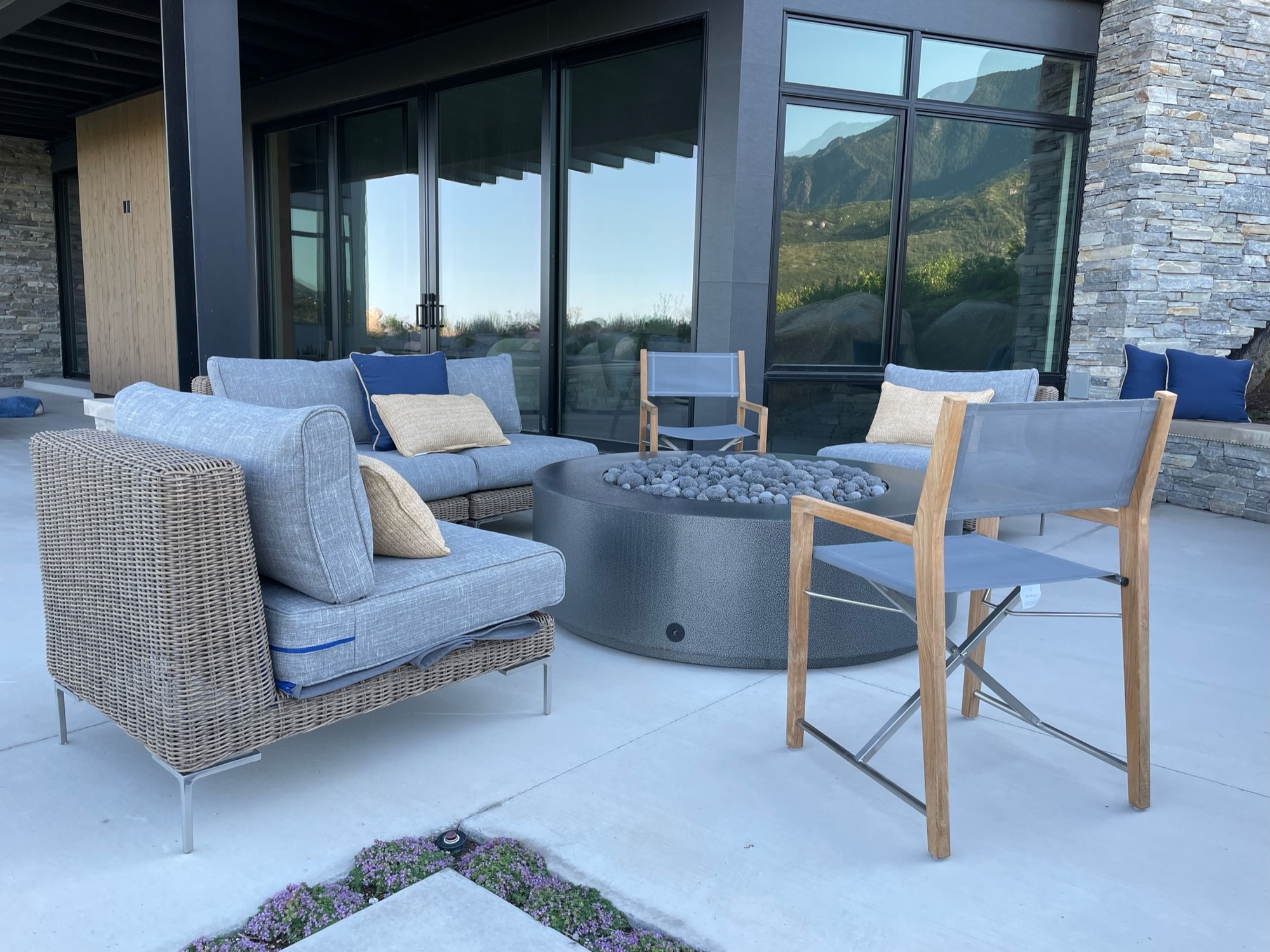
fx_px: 954
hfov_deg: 67.3
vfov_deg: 53.0
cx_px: 635
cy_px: 476
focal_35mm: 26
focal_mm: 4.2
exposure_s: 1/301
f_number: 1.6
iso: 32
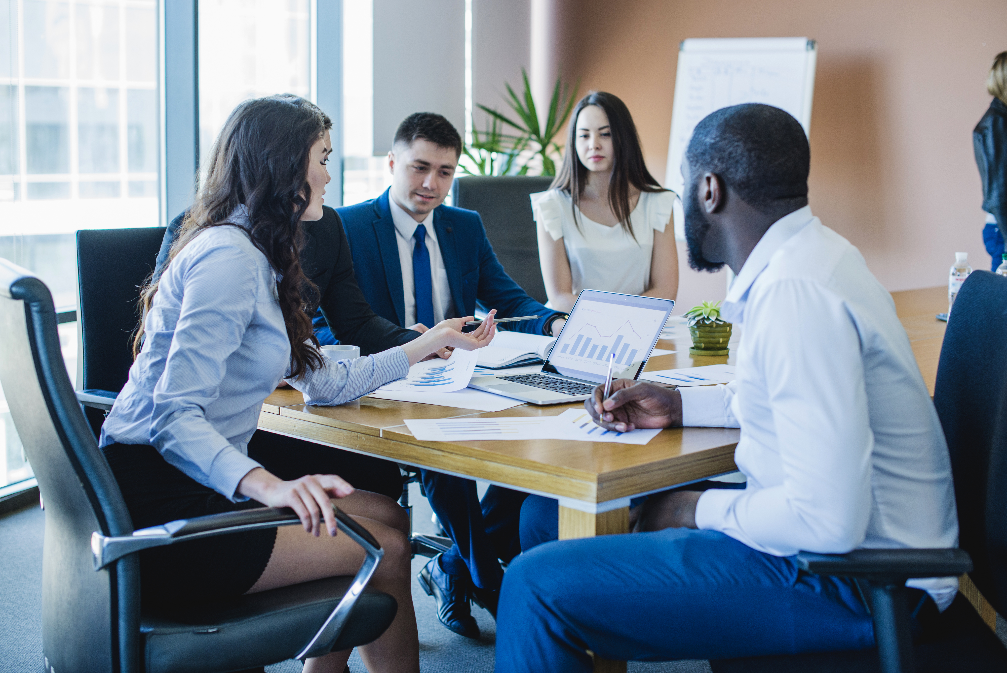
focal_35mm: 50
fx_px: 1399
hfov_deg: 39.6
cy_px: 336
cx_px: 504
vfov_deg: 27.0
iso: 500
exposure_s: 1/100
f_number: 3.2
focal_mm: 50
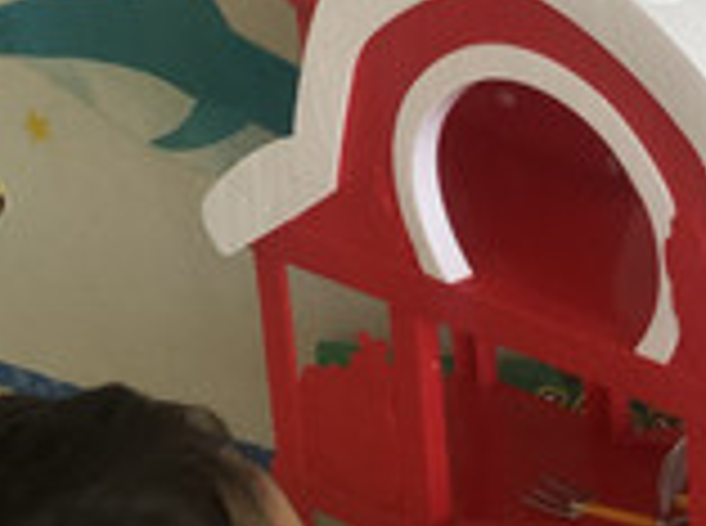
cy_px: 823
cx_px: 519
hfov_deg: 11.9
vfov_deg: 8.7
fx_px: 3378
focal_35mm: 166
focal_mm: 6
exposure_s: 1/30
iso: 125
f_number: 2.4
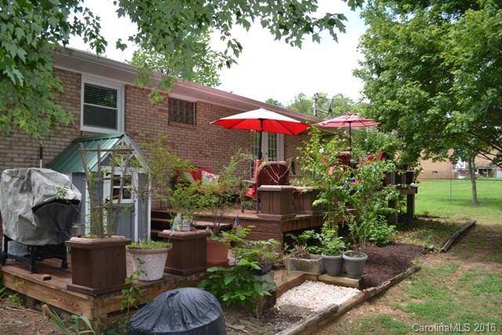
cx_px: 251
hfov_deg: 67.4
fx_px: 377
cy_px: 168
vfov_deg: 48.0
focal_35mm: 27
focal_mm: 18
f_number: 4.5
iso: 100
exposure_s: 1/200
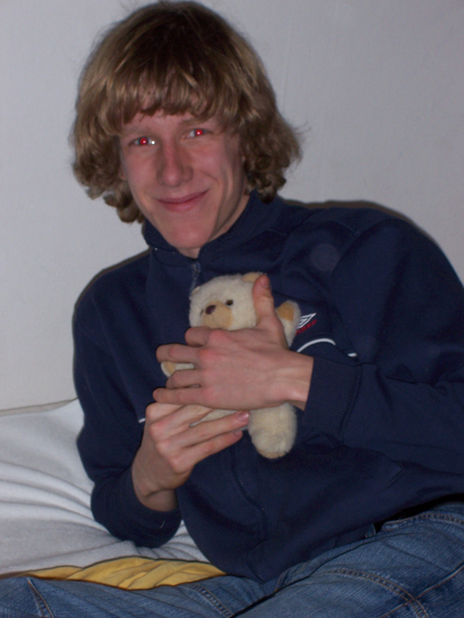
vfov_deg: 18.2
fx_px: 1930
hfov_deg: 13.7
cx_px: 232
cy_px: 309
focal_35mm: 108
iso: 125
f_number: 4.8
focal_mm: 18.6
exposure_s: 1/125
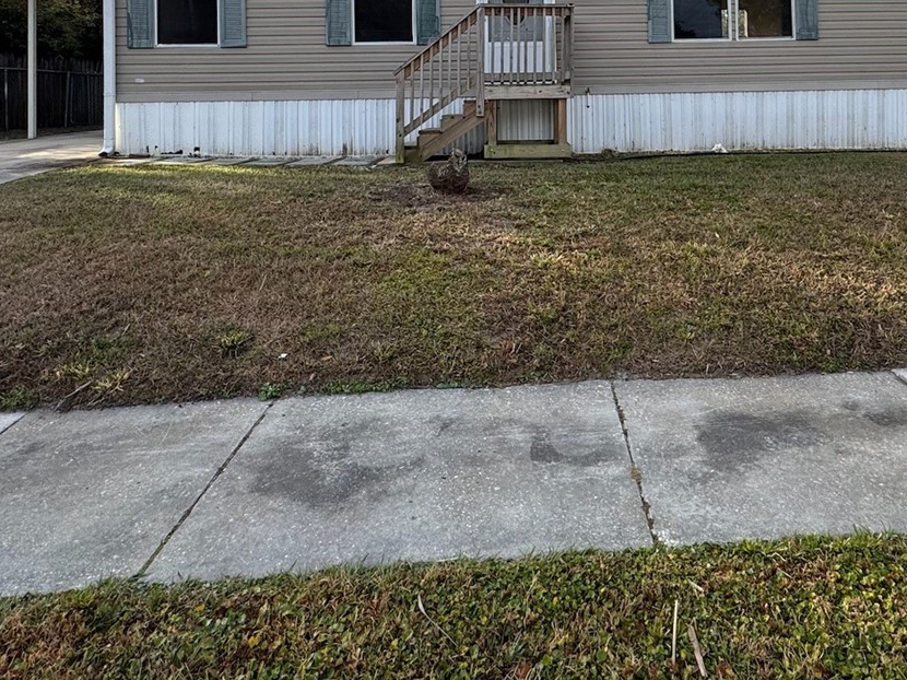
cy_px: 78
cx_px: 579
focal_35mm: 27
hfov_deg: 64.2
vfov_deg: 46.7
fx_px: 707
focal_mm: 2.22
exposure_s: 1/889
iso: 50
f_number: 2.2
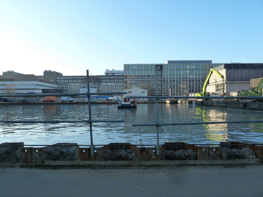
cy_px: 98
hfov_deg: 69.4
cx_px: 132
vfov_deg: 54.8
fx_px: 190
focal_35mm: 25
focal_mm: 4.1
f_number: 4
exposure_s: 1/200
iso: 125
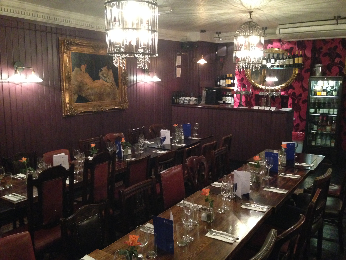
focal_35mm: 33
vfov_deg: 42.9
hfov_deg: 55.4
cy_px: 130
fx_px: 330
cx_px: 173
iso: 640
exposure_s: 1/15
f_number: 2.4
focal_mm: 4.12
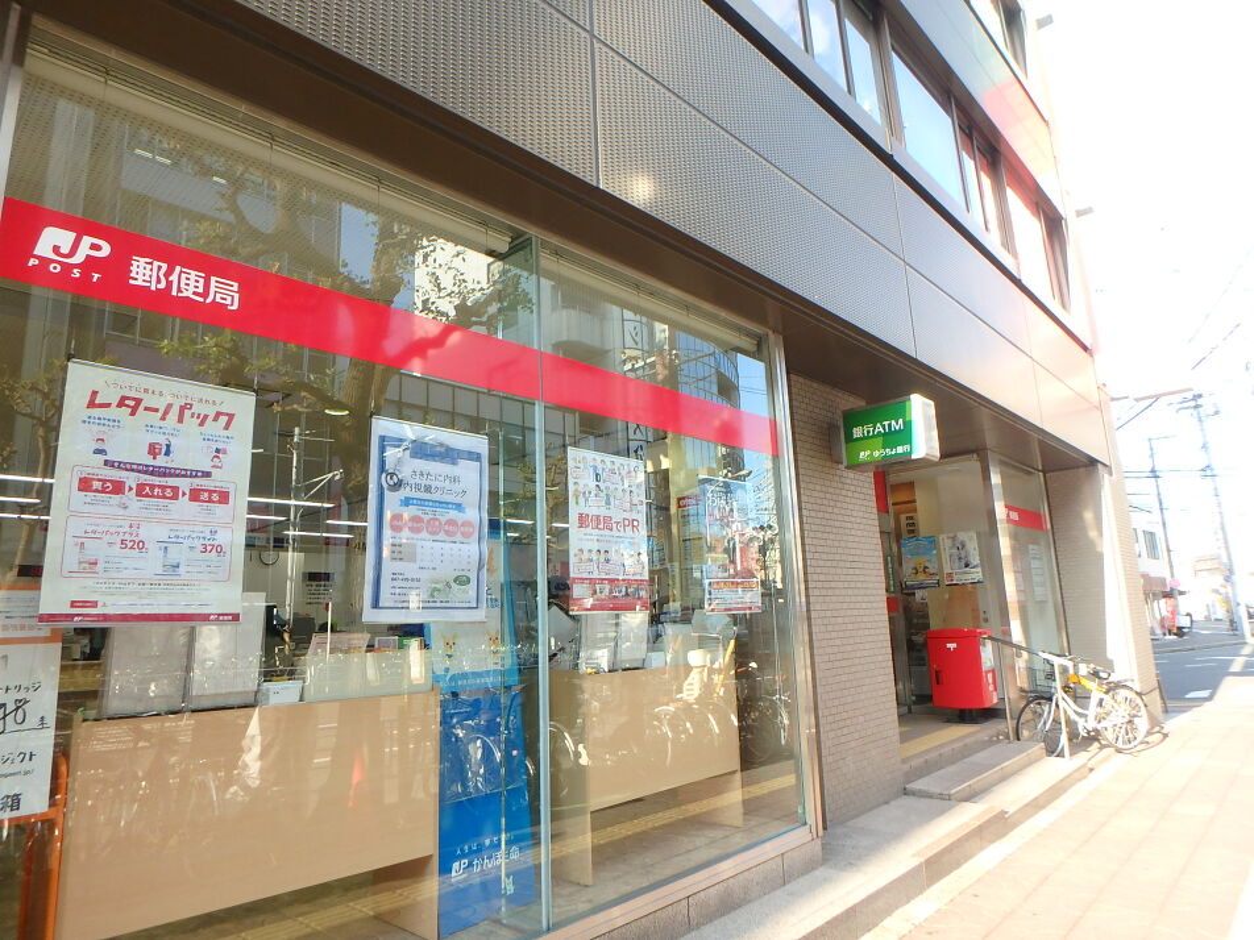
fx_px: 761
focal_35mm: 21
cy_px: 470
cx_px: 627
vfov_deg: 63.4
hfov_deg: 79.0
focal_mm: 3.7
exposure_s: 1/125
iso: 125
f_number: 3.5
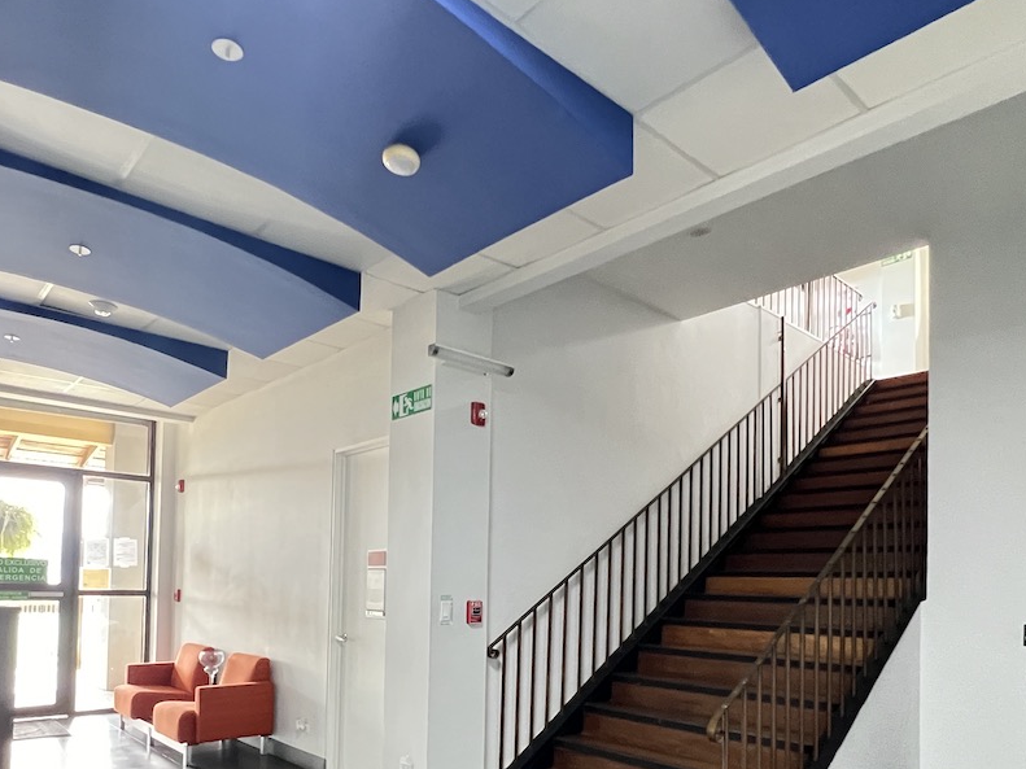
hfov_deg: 73.9
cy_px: 571
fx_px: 682
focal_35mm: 23
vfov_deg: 56.2
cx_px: 498
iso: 800
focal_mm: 1.57
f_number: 1.8
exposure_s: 1/60
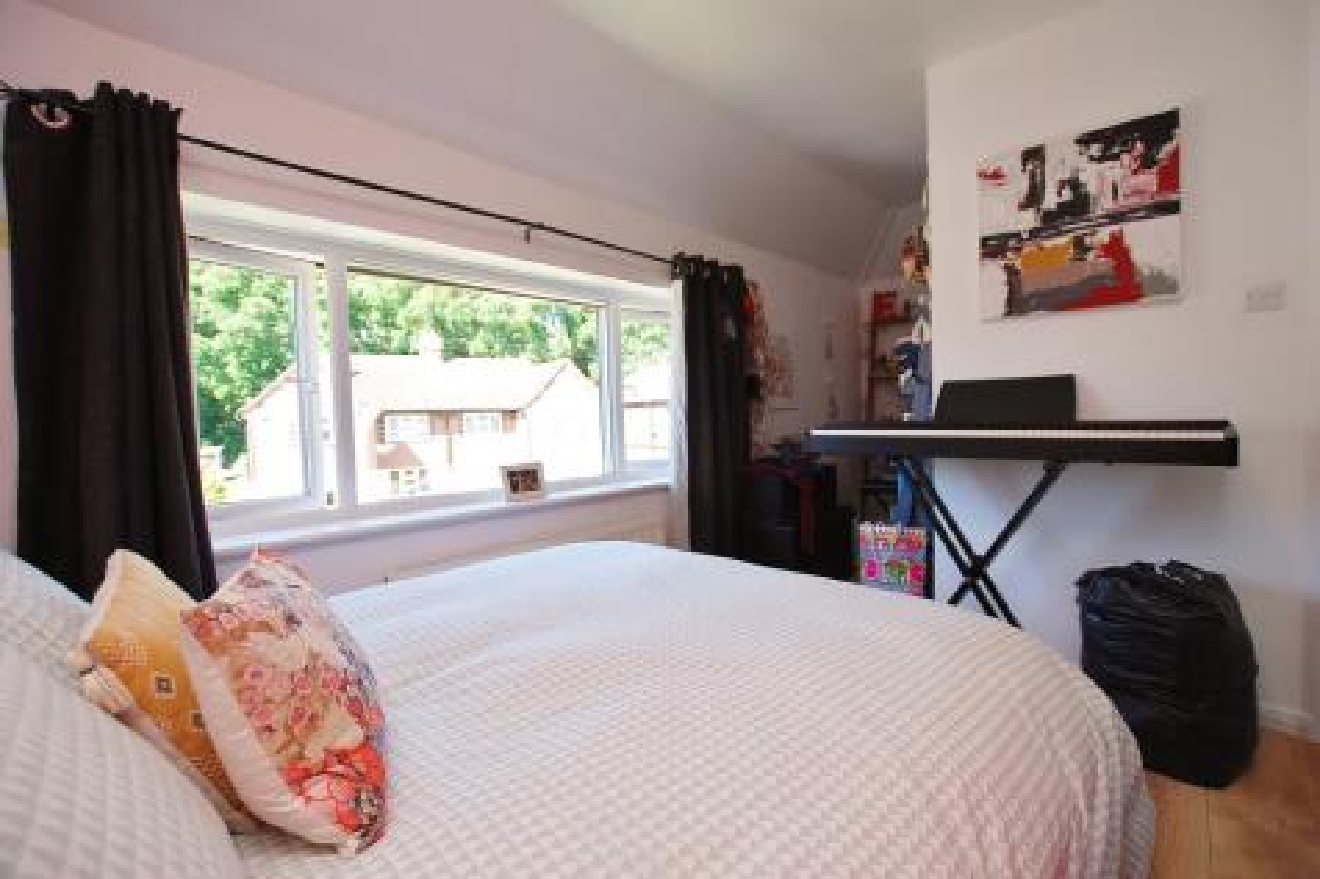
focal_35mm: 15
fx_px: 550
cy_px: 440
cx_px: 660
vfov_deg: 77.3
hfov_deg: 100.4
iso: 100
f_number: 4
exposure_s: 1/50
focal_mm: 10
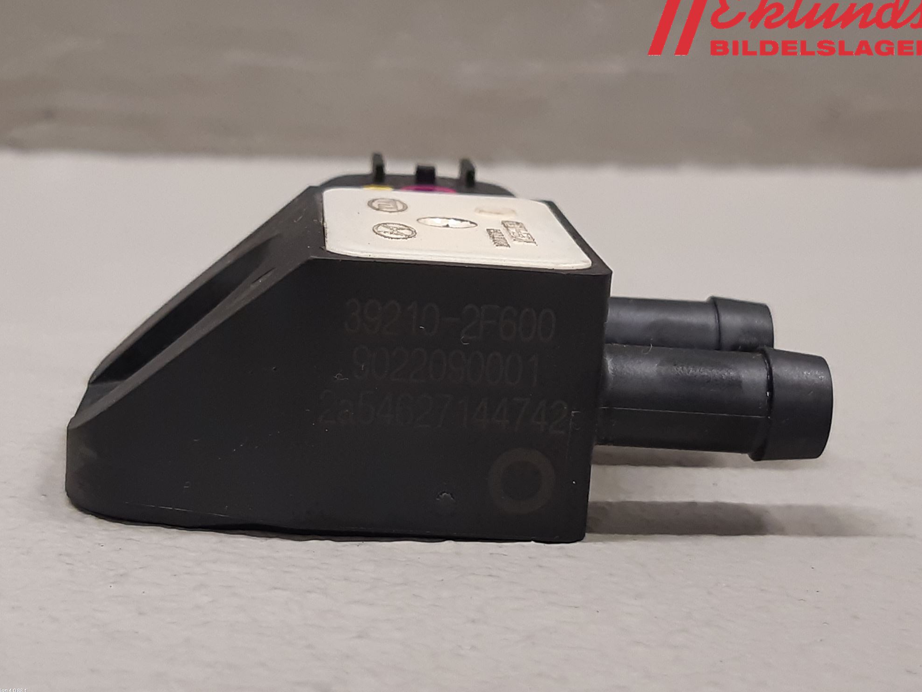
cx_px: 456
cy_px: 335
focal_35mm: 27
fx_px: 719
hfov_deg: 65.3
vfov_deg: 51.3
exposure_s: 1/50
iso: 125
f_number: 1.7
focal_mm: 3.93
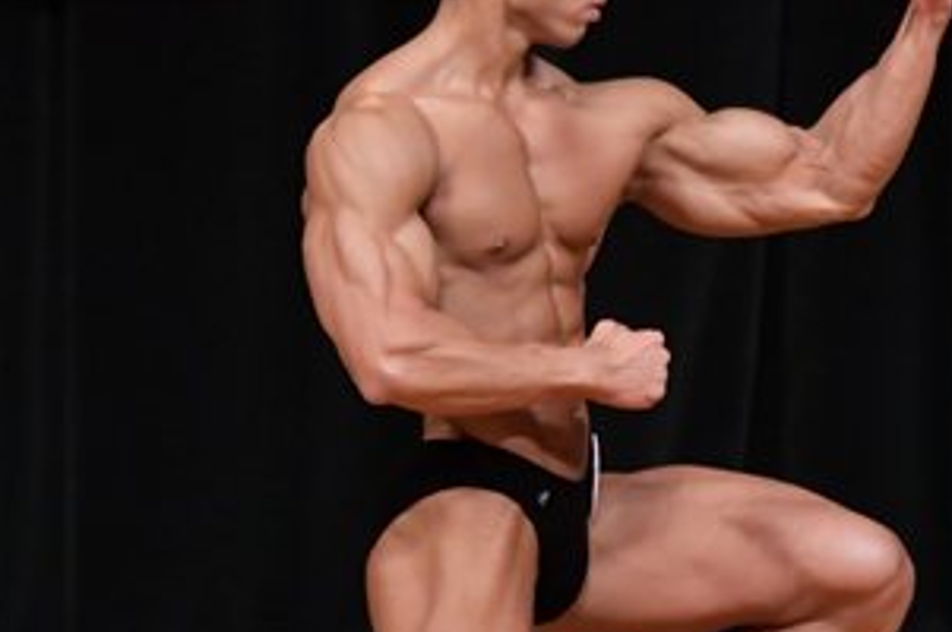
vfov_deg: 1.7
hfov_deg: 2.5
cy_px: 253
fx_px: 21449
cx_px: 451
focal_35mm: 812
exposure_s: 1/400
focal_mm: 210
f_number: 5.6
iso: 4000
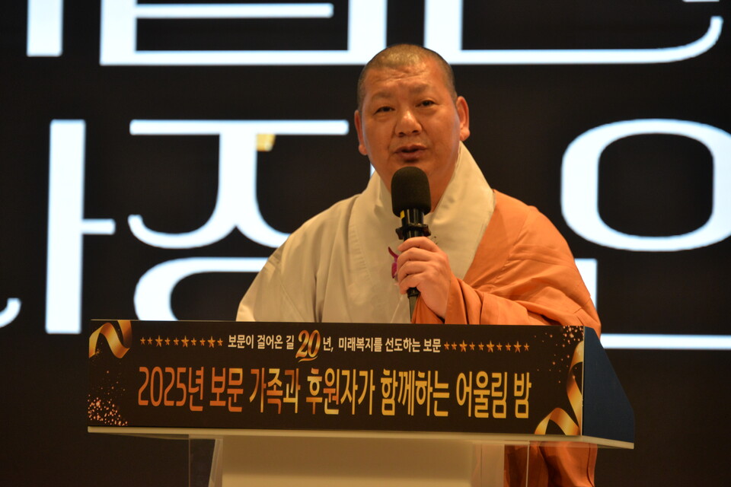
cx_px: 366
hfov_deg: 8.2
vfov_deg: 5.5
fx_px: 5076
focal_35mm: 250
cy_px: 244
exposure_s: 1/125
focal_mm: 250
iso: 1400
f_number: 5.6
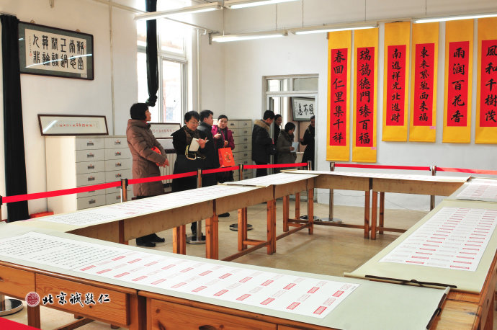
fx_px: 496
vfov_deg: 36.8
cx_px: 248
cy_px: 165
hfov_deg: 53.2
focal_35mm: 36
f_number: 7.1
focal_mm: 24
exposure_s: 1/30
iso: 250
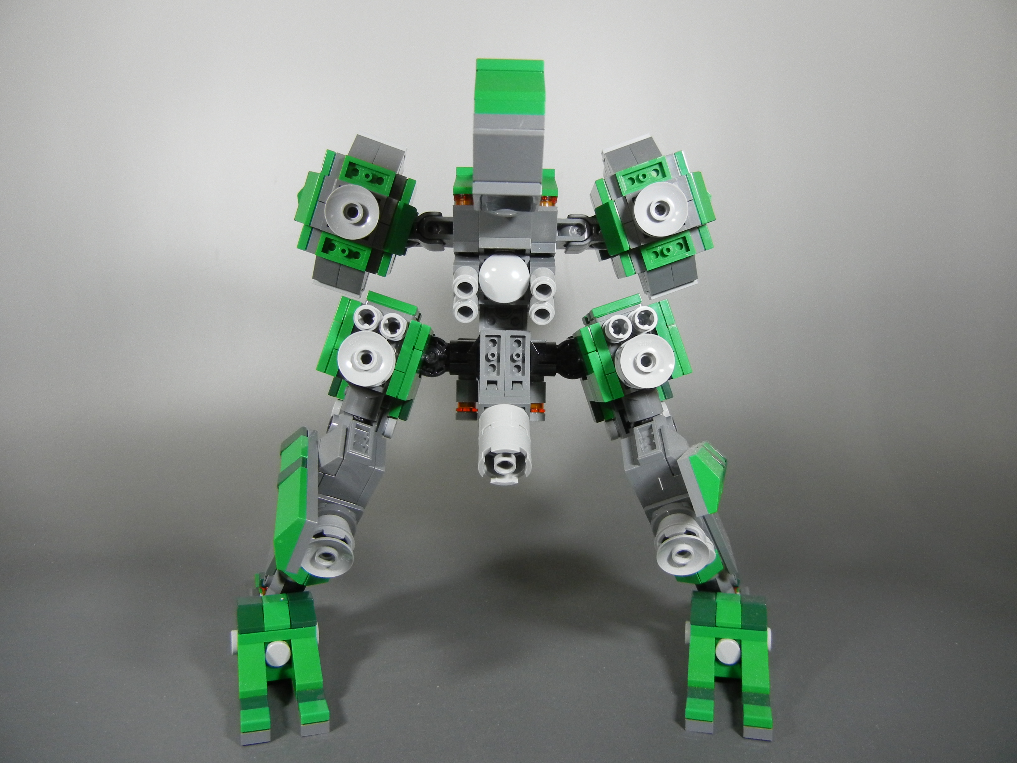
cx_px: 508
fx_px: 881
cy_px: 382
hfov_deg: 60.0
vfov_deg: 46.8
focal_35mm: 30
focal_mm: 5.4
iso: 400
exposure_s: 1/47.2
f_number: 3.5
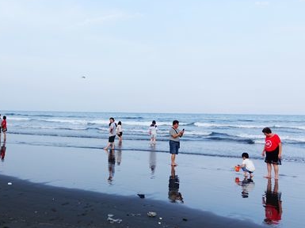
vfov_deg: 36.7
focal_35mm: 39
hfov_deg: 45.9
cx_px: 69
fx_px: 343
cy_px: 97
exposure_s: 1/500
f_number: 4
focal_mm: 8.8
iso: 125
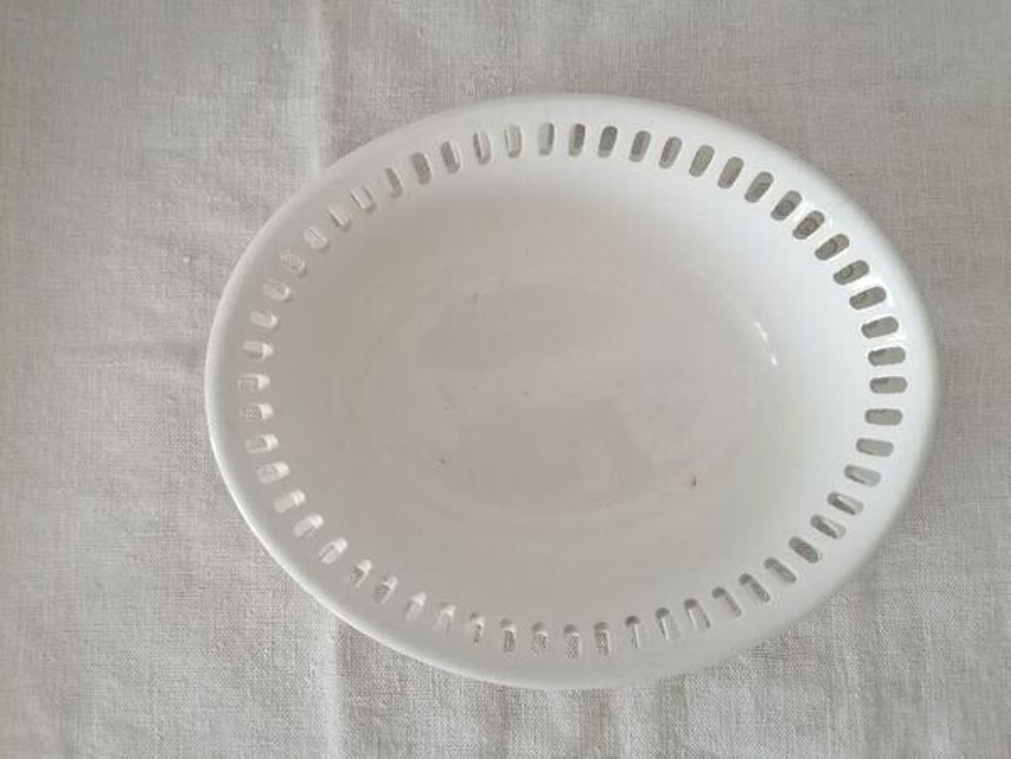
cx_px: 506
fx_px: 789
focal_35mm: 27
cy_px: 380
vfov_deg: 51.4
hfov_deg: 65.3
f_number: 1.8
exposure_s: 1/25
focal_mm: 4.75
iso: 400
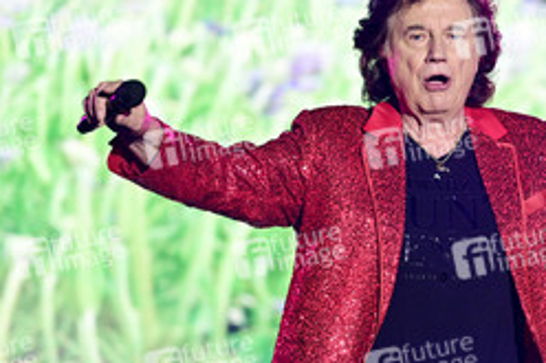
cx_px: 450
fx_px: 5108
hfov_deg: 6.1
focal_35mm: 337
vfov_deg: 4.1
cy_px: 198
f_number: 2.8
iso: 2800
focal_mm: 185
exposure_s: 1/400
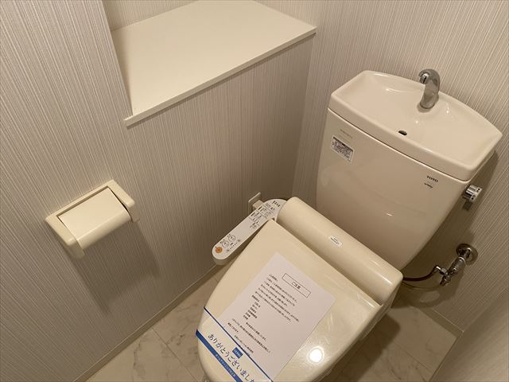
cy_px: 191
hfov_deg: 67.3
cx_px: 254
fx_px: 382
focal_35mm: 26
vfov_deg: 53.1
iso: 160
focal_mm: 4.25
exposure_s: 1/50
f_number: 1.8
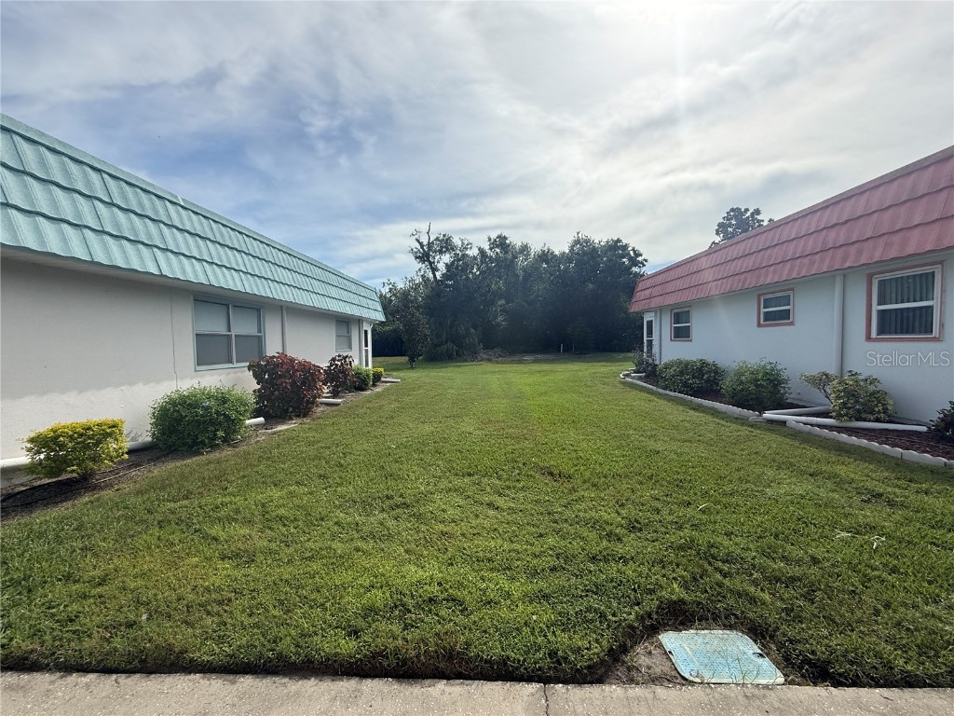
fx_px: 386
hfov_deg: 102.1
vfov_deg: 85.7
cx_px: 477
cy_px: 358
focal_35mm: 14
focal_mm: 2.22
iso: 64
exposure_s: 1/2611
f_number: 2.2
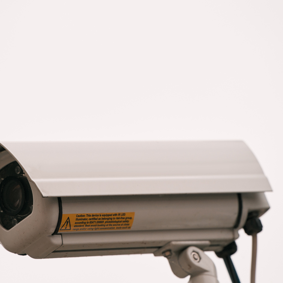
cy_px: 169
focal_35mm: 323
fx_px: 2988
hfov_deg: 5.4
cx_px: 98
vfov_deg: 5.4
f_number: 4
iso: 100
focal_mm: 180
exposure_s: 1/1250
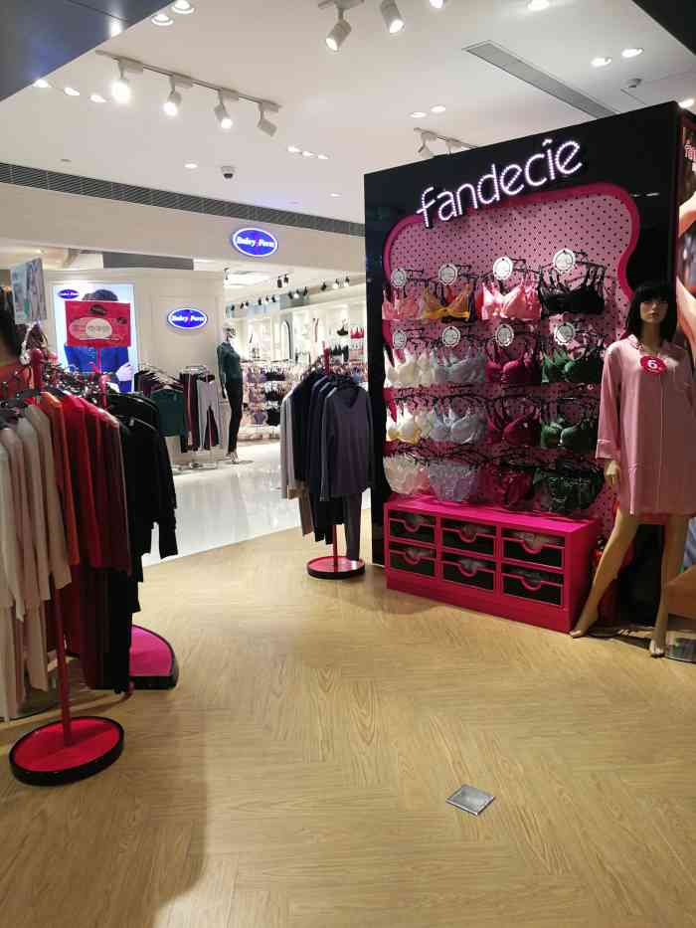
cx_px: 348
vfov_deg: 65.3
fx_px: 724
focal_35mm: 27
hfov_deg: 51.4
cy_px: 464
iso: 80
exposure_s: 1/50
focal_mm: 3.84
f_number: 2.2
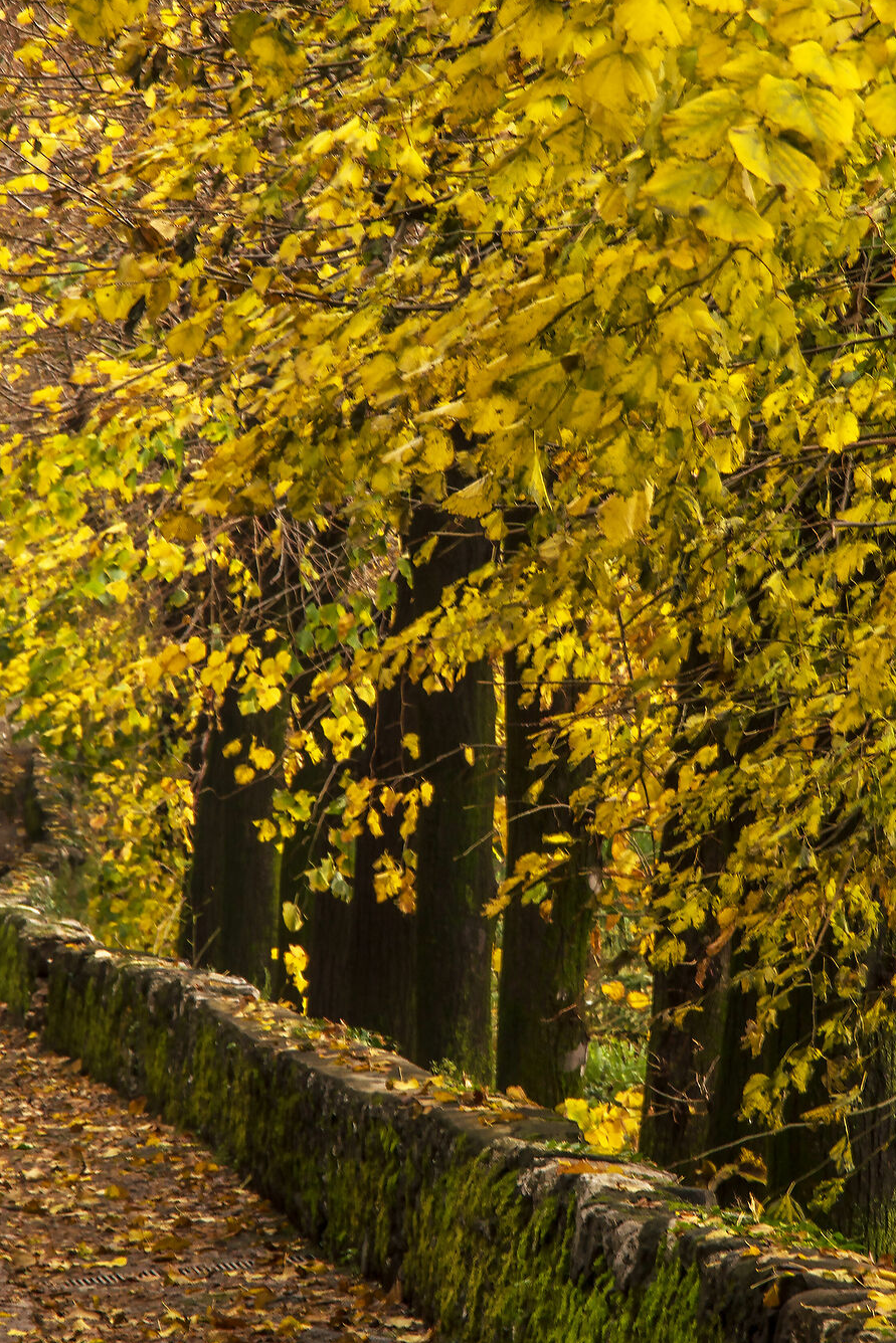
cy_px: 638
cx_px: 514
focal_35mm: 283
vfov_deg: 7.3
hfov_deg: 4.9
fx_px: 10558
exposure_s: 1/40
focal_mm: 105
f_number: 14
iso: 100
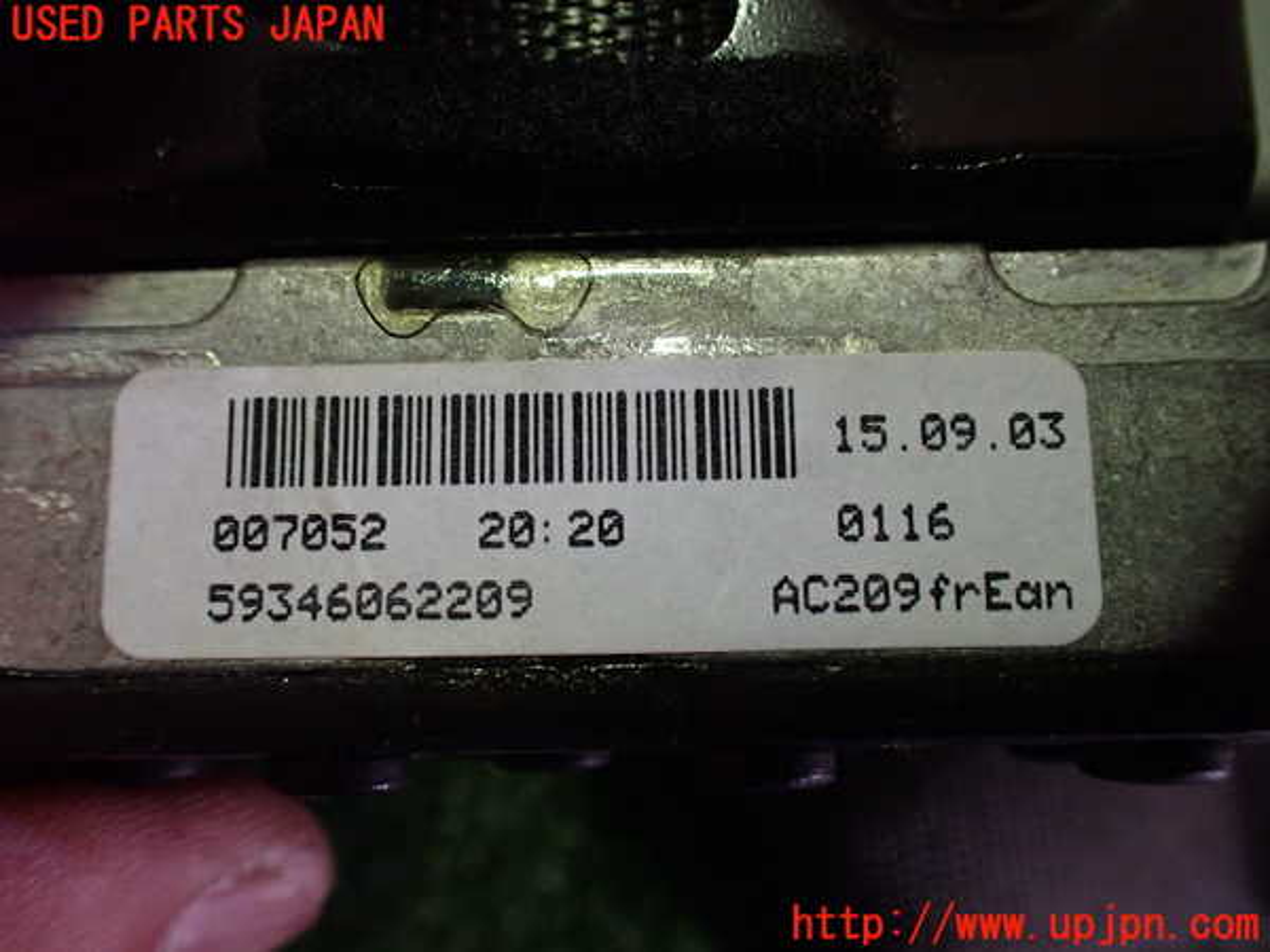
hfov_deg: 60.0
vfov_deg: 46.8
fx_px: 1101
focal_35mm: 30
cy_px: 476
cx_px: 635
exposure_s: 1/125
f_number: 2.3
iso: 640
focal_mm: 5.4
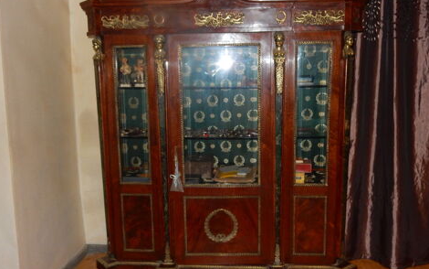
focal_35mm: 39
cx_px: 214
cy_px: 145
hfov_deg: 50.4
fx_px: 456
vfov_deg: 32.8
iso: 400
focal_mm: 6.4
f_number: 4
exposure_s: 1/30
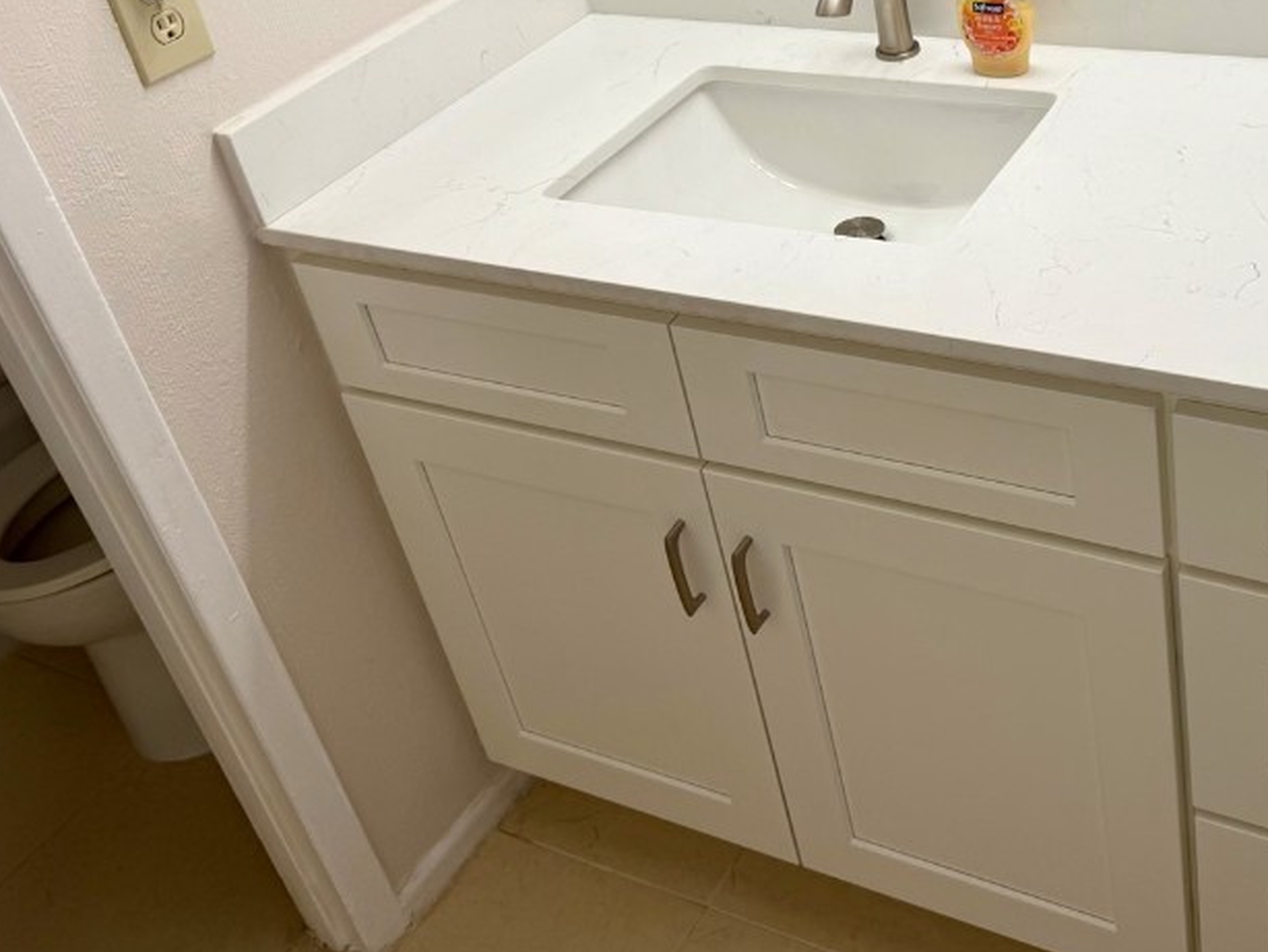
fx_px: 1466
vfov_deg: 35.2
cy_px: 244
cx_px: 946
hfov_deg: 45.2
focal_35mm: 40
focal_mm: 6.76
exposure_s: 1/120
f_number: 1.78
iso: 64
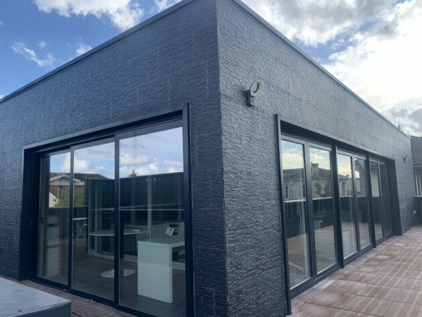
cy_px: 158
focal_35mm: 26
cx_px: 211
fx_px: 317
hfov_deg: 67.3
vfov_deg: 53.1
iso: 25
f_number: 1.8
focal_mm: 4.25
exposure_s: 1/711
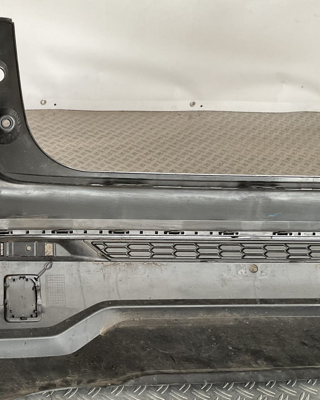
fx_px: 627
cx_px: 31
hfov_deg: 27.6
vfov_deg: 35.4
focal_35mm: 53
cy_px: 205
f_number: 1.8
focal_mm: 3
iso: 64
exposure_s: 1/60
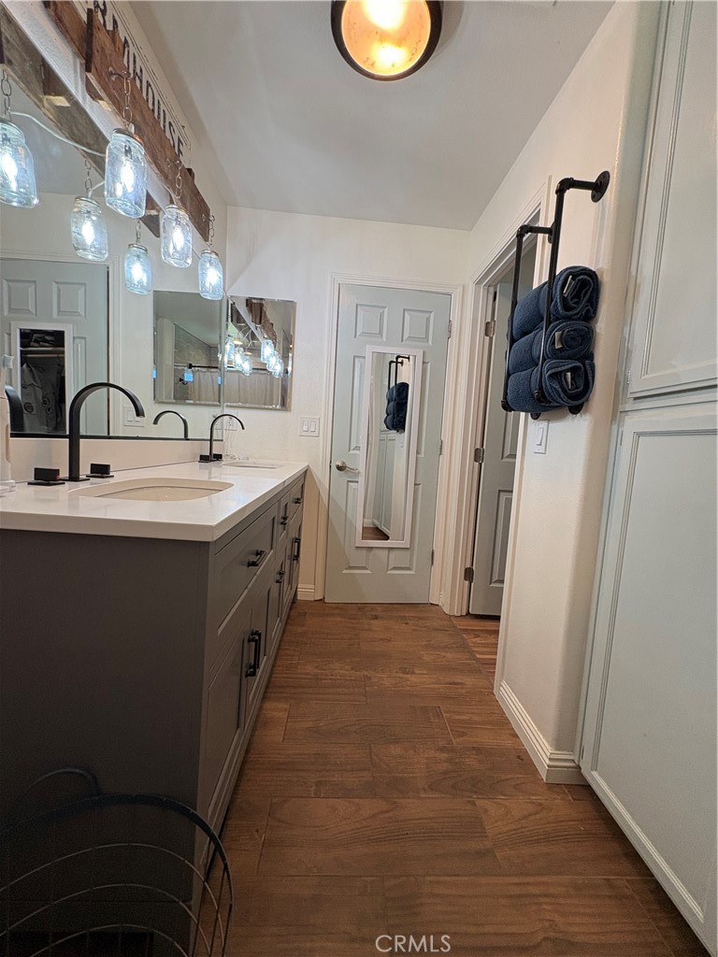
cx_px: 359
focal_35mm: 14
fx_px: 387
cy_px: 478
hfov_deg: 85.7
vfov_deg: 102.1
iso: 200
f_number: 2.2
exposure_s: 1/120
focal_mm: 2.22
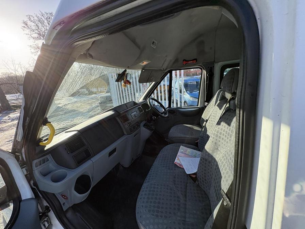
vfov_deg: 85.7
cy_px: 114
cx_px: 152
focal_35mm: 14
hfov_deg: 102.1
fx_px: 123
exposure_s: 1/485
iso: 64
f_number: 2.2
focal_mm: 2.22
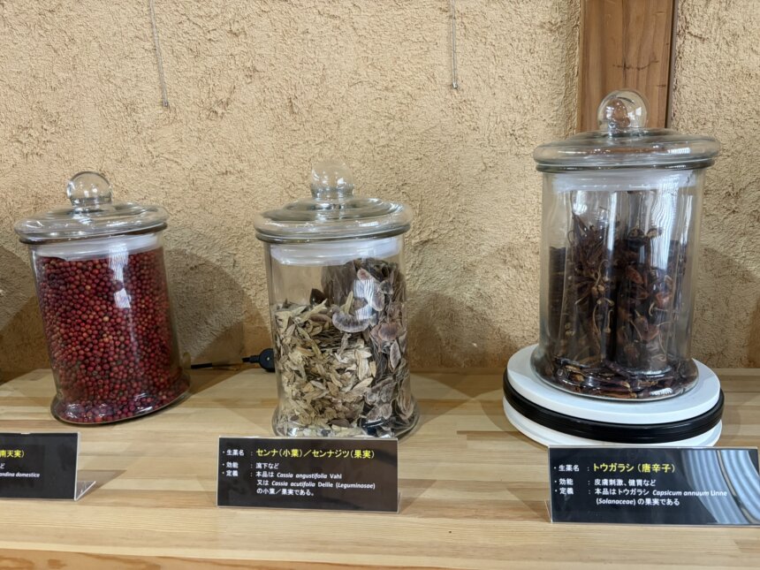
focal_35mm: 26
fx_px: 571
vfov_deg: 53.1
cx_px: 380
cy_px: 285
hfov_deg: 67.3
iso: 320
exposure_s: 1/60
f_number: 1.6
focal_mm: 5.96
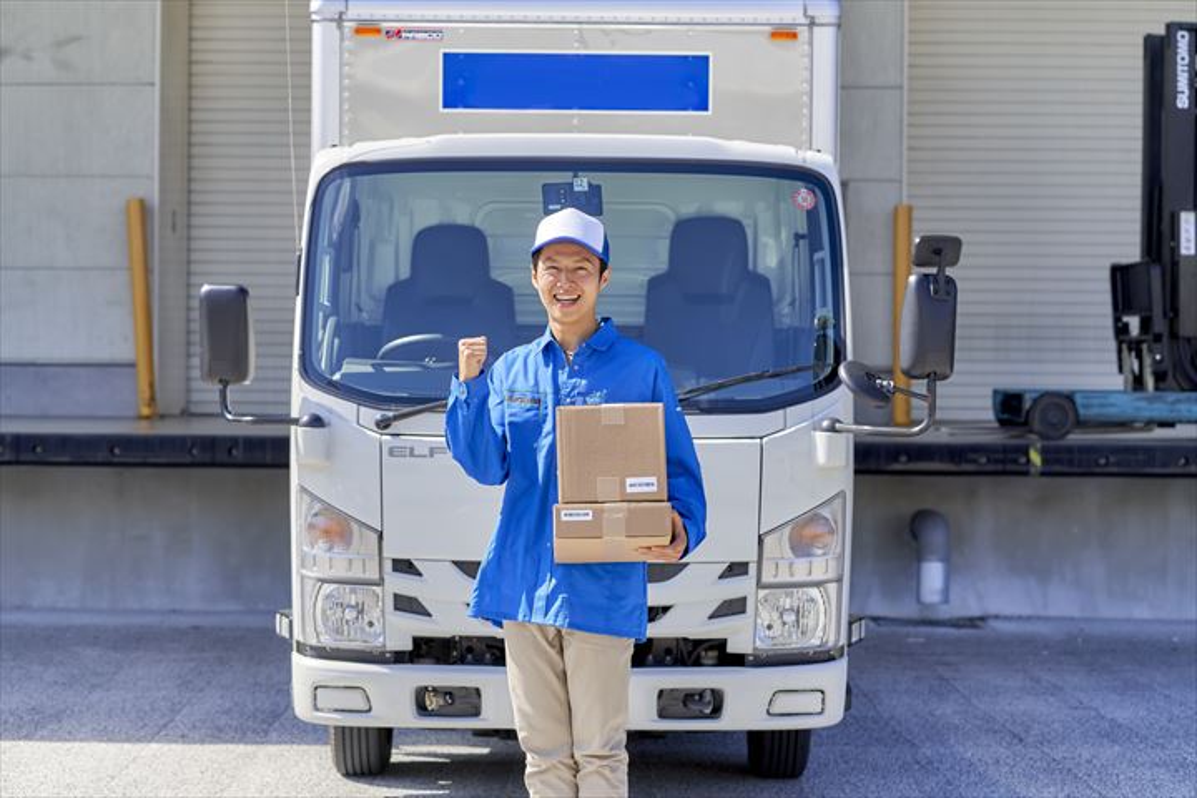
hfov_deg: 23.9
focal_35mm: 85
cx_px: 598
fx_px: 2826
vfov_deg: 16.1
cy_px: 399
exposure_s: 1/1000
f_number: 4.5
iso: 200
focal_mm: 85
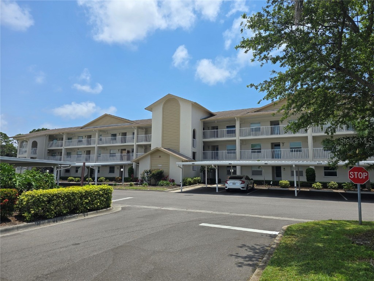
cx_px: 187
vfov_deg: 58.9
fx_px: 248
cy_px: 140
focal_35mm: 23
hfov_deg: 73.9
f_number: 1.7
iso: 12
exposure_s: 1/1186
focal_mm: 6.3
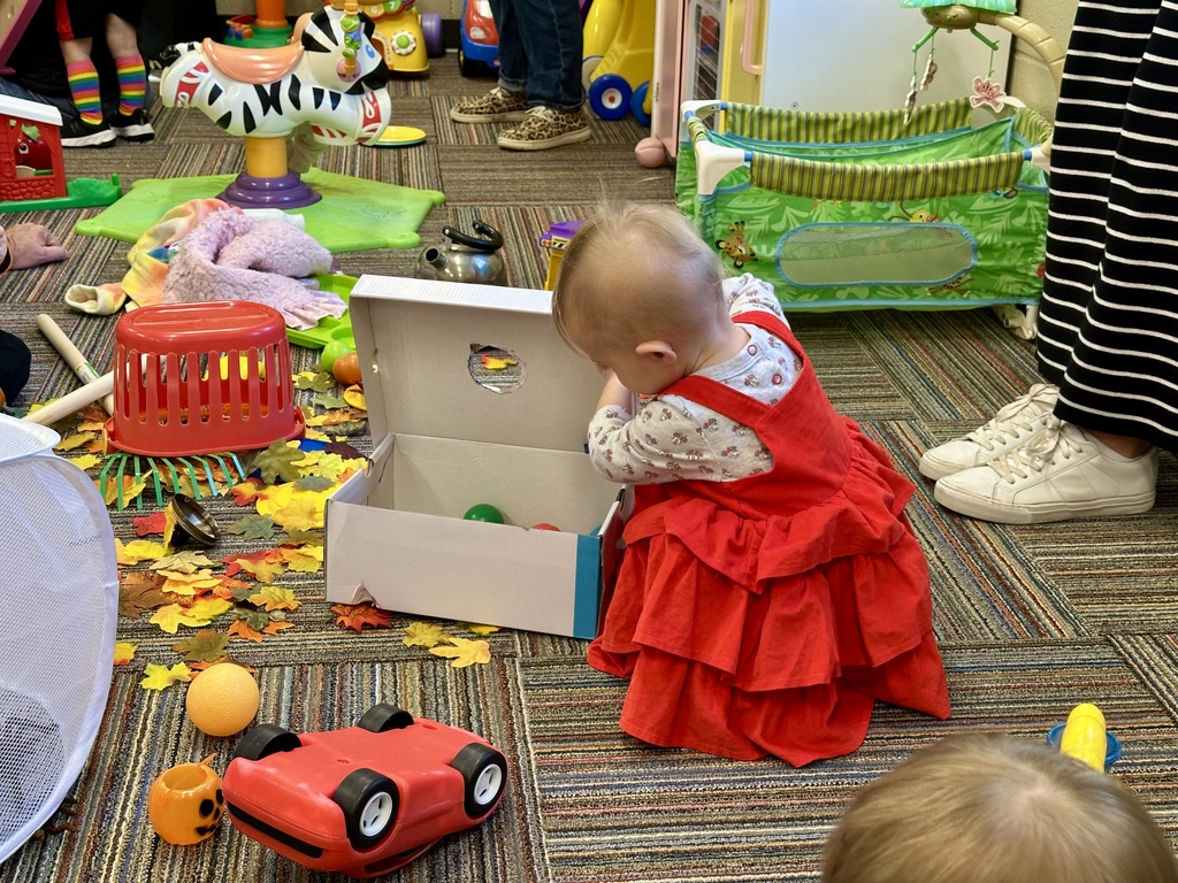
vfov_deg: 30.3
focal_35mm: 48
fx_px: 1633
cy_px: 442
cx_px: 589
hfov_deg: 39.7
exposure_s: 1/60
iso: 100
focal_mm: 6.86
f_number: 1.78
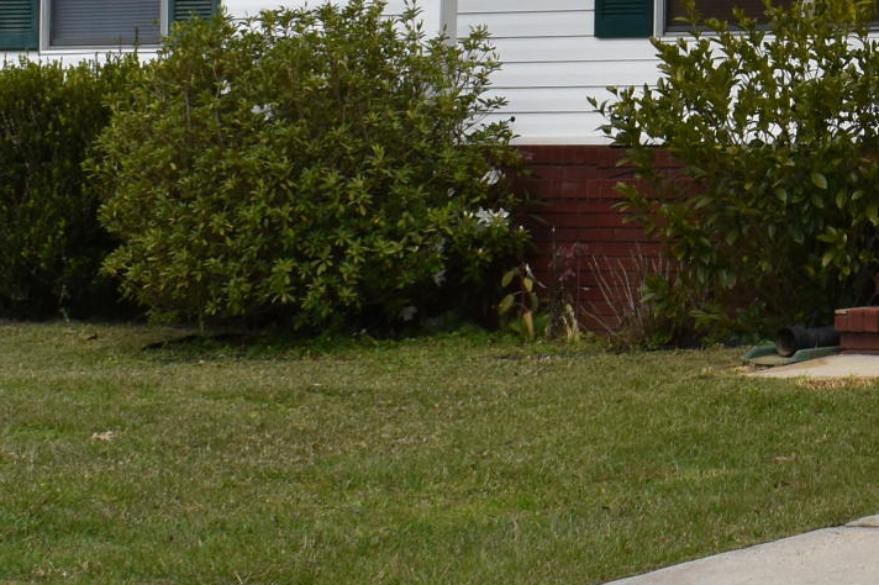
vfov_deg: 8.6
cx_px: 1263
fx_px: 3859
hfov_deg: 12.4
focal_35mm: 158
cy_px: 20
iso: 200
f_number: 10
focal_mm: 25
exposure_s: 1/400
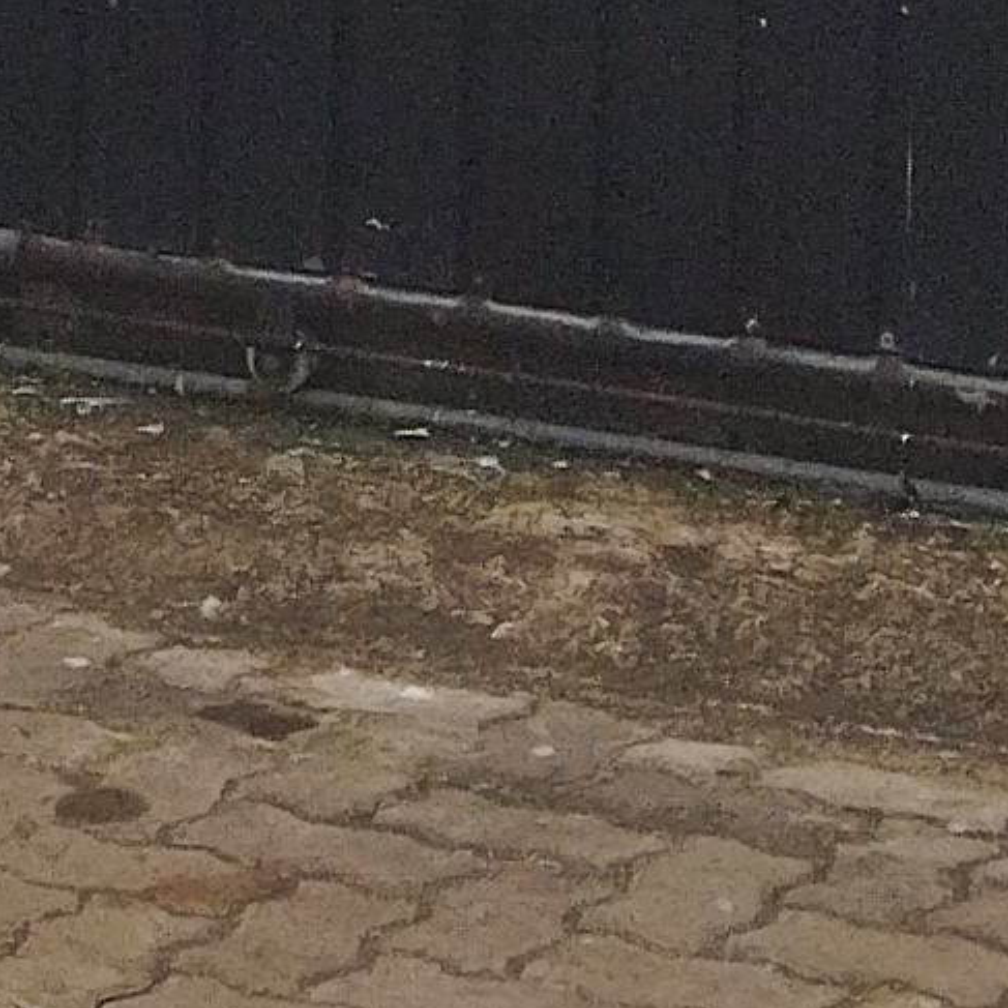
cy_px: -1571
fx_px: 6457
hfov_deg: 8.9
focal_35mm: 196
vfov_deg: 8.1
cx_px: 420
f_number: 1.79
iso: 100
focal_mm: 4.71
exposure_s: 1/2894
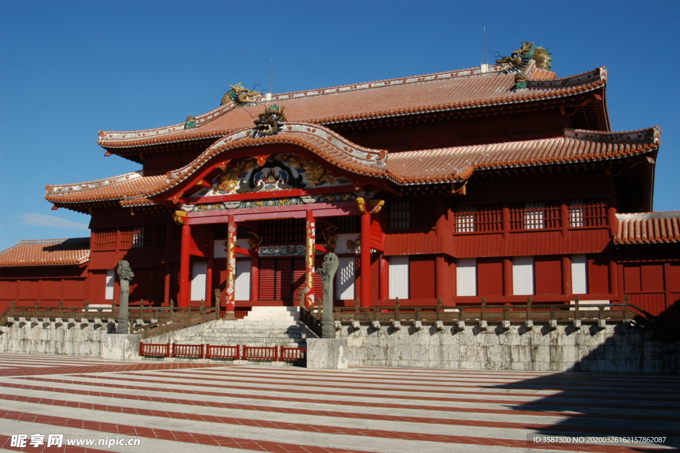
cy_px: 226
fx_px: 679
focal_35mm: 36
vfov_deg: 36.8
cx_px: 340
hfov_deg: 53.2
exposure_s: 1/400
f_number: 10
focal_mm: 24
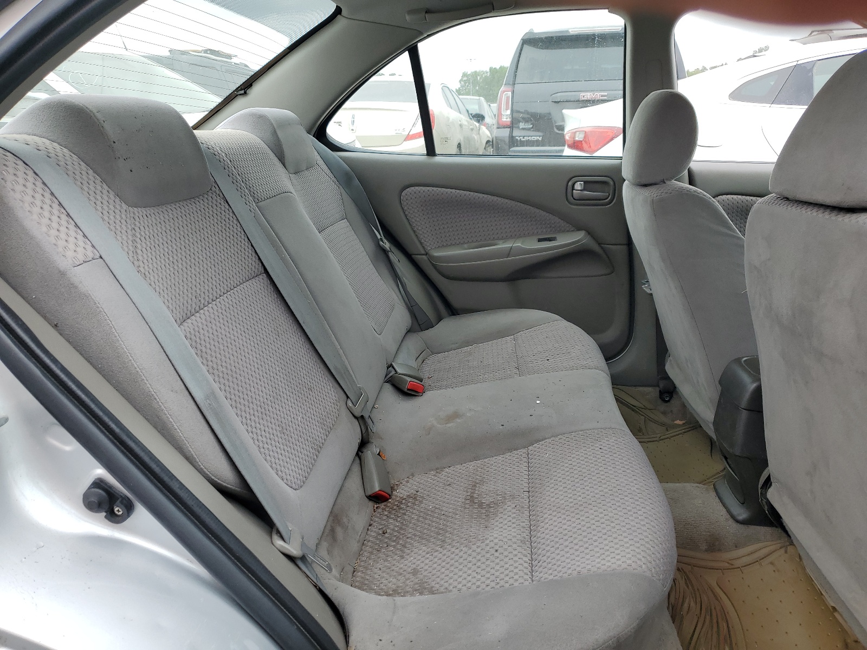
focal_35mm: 26
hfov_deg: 67.3
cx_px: 434
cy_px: 325
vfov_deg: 53.1
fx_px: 651
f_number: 1.5
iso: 50
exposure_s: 1/526
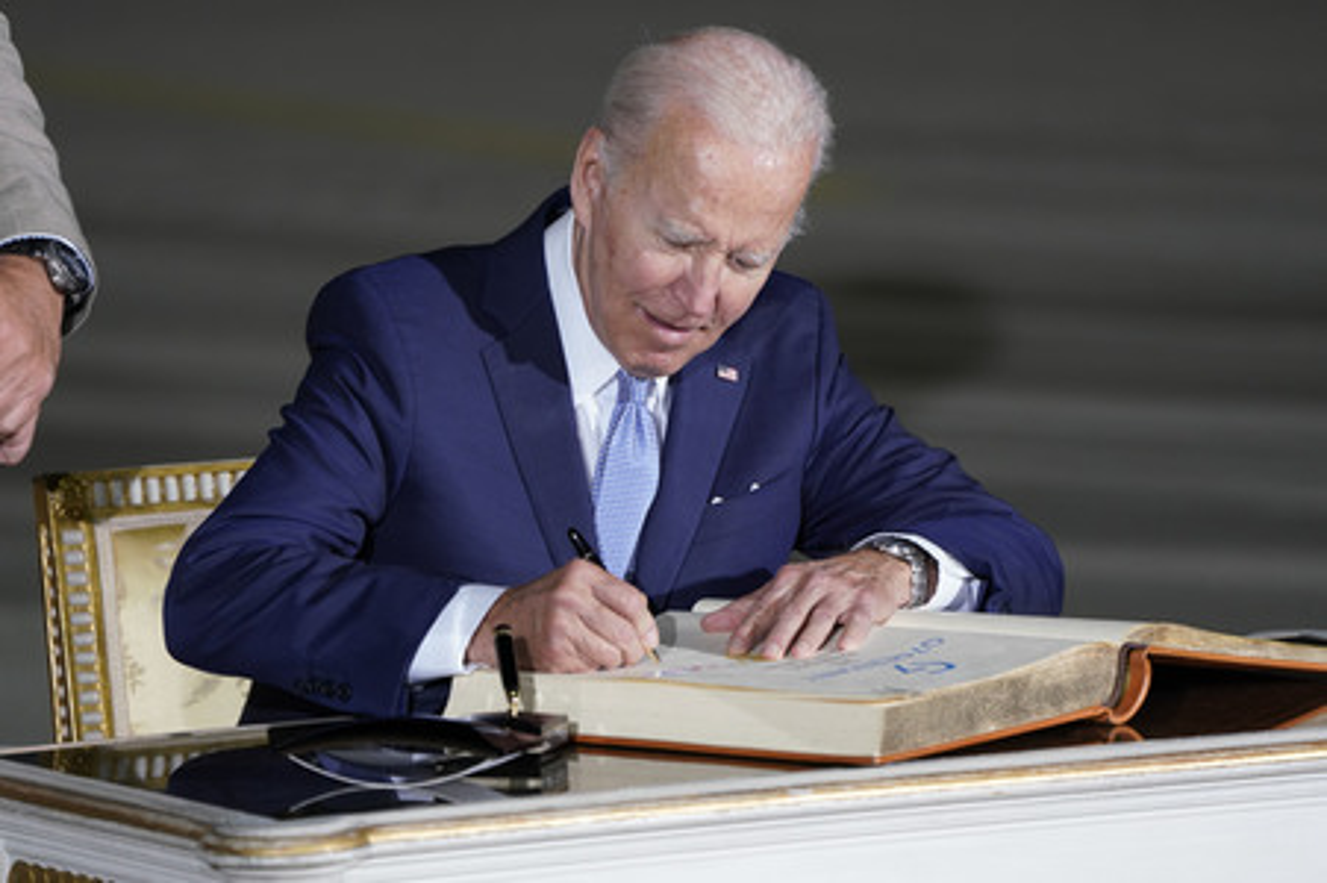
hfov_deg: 6.2
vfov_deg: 4.2
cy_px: 442
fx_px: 12155
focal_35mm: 330
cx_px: 664
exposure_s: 1/250
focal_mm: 330
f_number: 5.6
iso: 1250
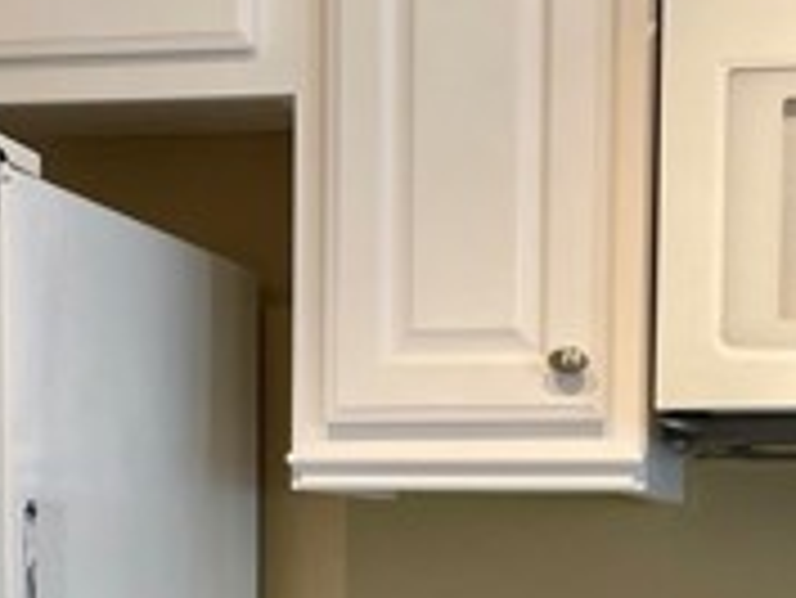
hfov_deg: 20.9
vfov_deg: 15.3
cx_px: 391
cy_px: 674
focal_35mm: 94
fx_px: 2163
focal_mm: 4.2
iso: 80
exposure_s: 1/60
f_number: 1.6
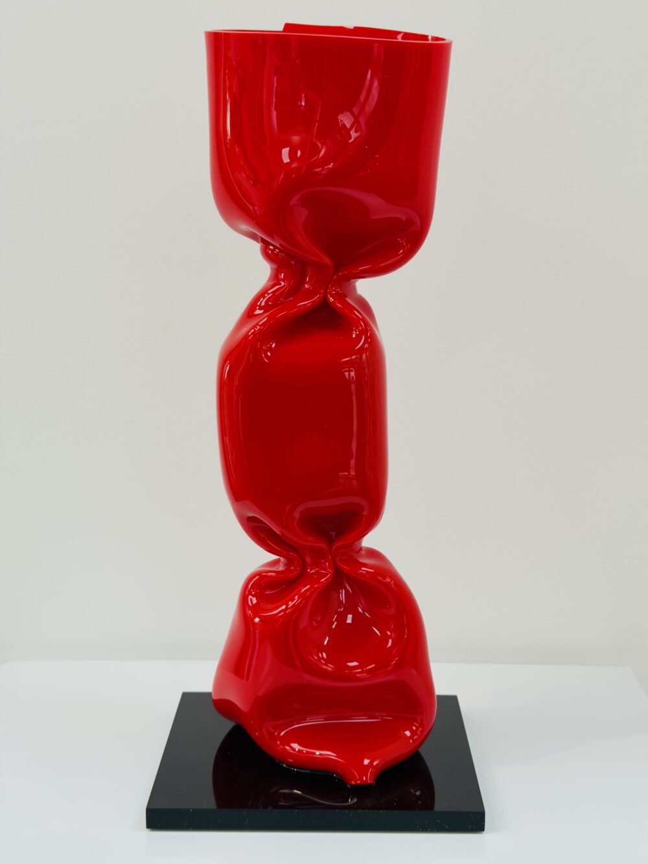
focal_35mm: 48
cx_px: 324
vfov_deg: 39.7
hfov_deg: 30.3
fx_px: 1198
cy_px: 432
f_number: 1.78
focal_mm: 6.76
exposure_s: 1/121
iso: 50
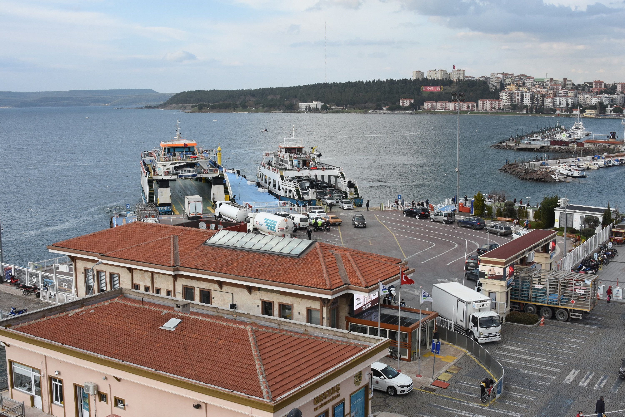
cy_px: 208
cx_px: 312
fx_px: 729
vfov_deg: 31.9
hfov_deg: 46.4
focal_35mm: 42
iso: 500
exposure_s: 1/400
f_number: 10
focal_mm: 28
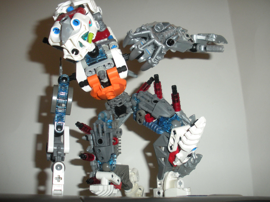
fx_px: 273
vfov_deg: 40.7
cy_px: 101
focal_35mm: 35
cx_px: 135
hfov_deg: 52.6
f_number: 3.5
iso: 200
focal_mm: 6.3
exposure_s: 1/60
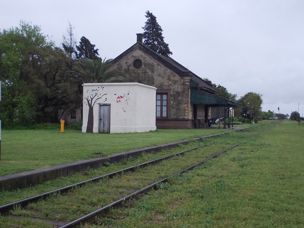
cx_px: 136
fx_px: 483
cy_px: 118
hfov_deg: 34.9
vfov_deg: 26.6
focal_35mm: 55
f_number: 6.2
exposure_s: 1/125
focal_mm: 5.3
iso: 80
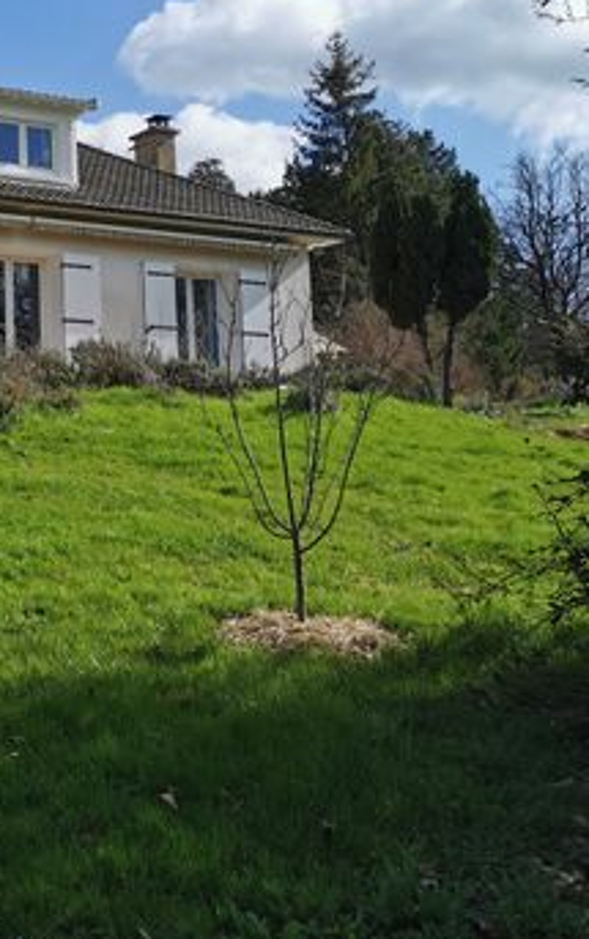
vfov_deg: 39.9
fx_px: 1281
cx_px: -162
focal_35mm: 50
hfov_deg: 23.2
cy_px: 326
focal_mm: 5.58
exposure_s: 1/5000
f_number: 1.8
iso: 50
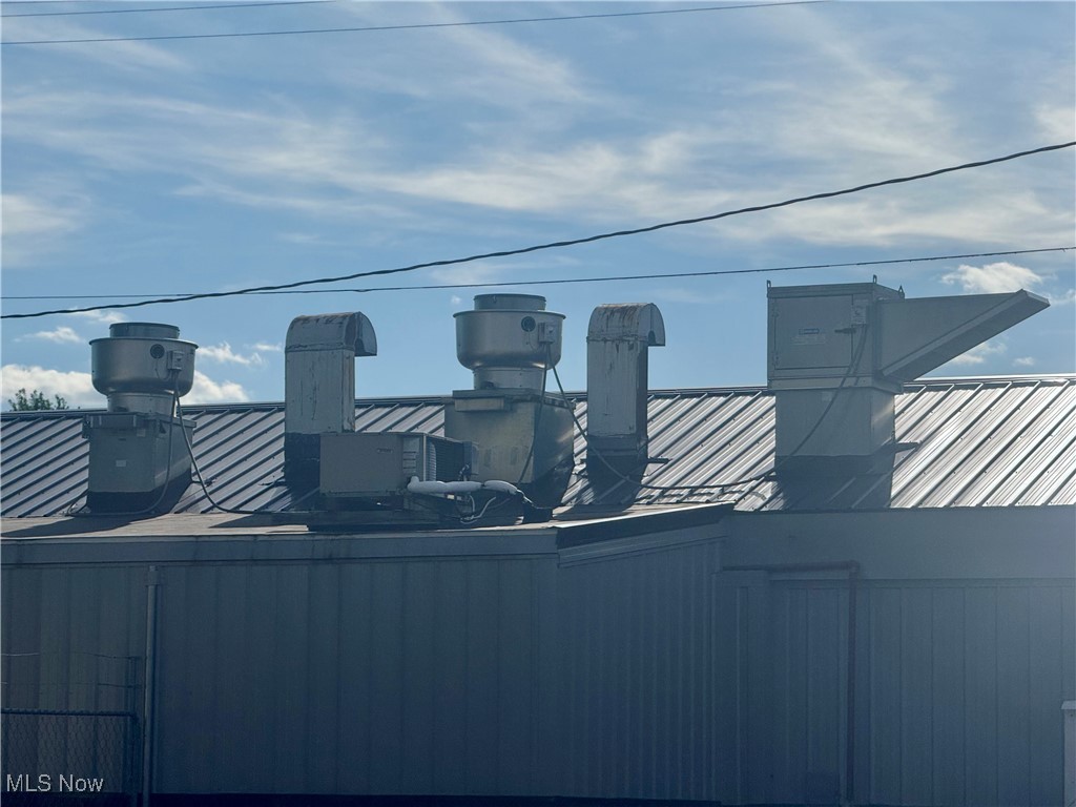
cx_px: 538
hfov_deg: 16.4
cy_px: 404
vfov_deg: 12.3
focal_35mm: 120
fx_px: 3730
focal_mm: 15.66
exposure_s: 1/6289
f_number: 2.8
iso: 40
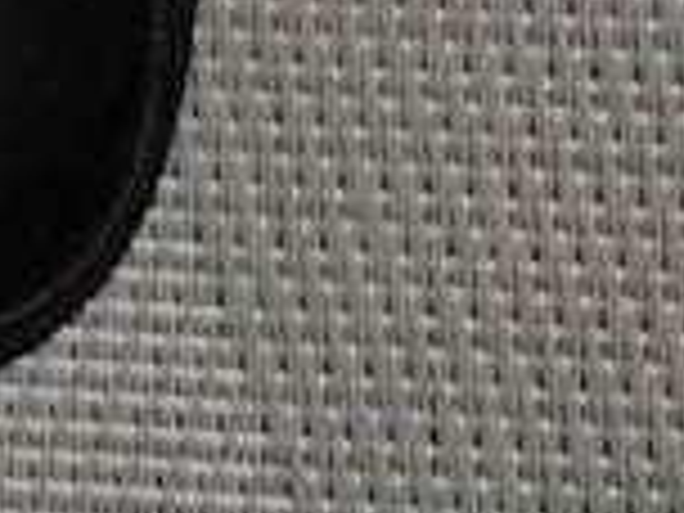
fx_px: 4683
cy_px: -1242
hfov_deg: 6.9
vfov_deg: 5.7
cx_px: -1778
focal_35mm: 237
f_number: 2
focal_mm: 8.72
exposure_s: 1/60
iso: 320
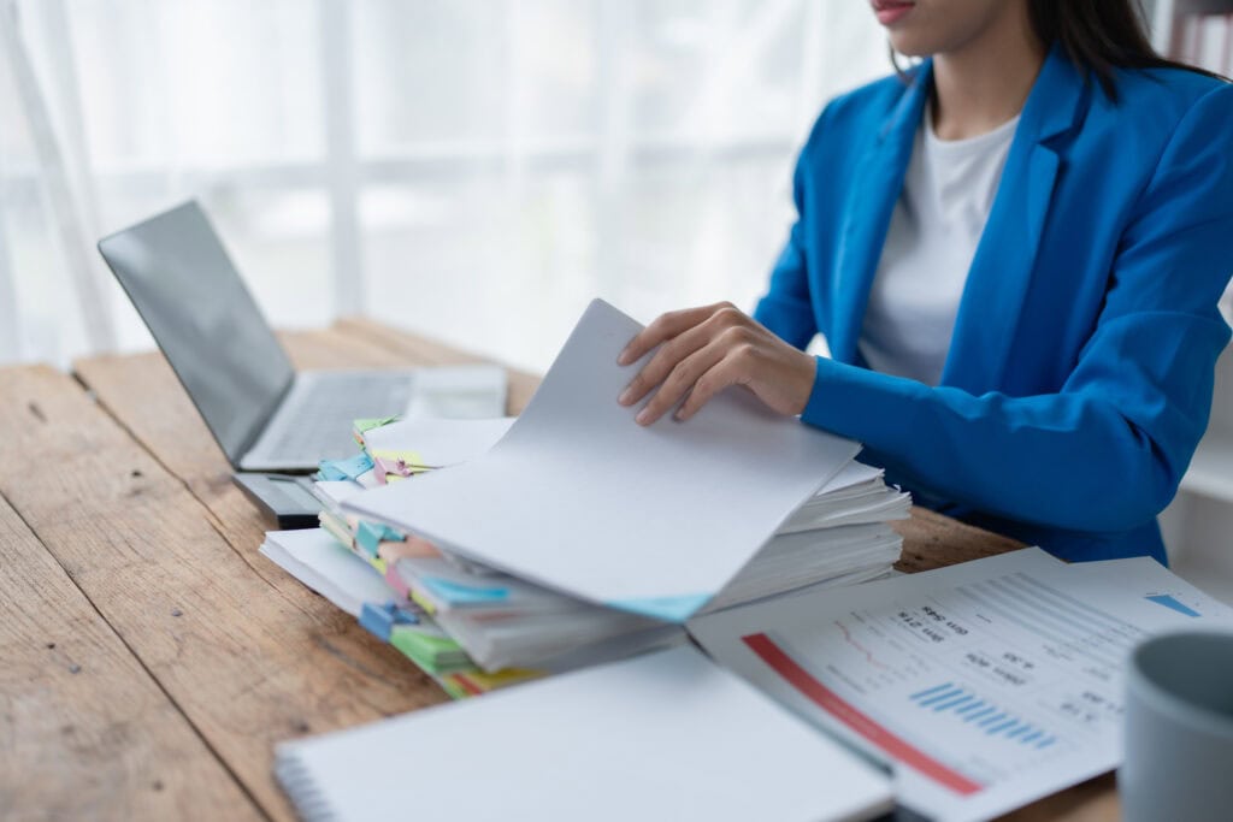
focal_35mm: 35
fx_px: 1199
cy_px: 411
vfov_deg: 37.9
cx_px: 616
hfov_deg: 54.4
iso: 100
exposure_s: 1/640
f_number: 1.4
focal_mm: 35
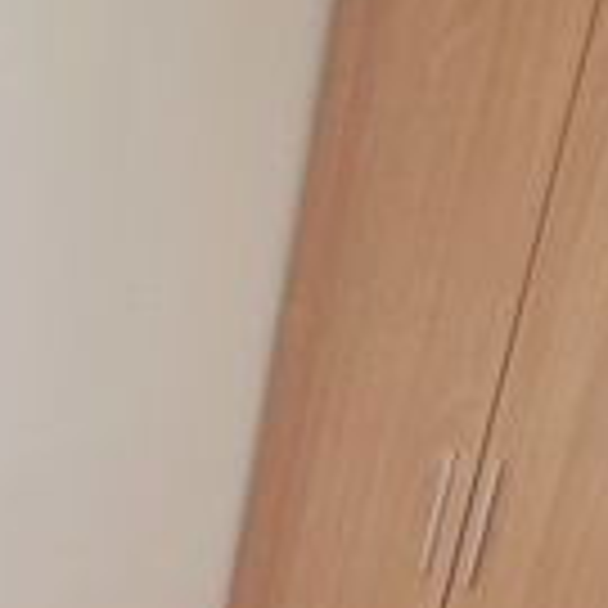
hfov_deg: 23.6
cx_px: -268
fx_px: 1192
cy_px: 928
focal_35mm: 60
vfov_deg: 22.9
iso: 160
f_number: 2.2
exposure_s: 1/50
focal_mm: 2.2
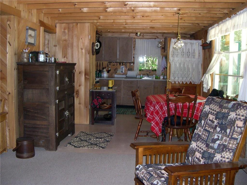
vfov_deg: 37.7
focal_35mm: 38
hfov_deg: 49.0
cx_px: 124
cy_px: 92
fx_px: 271
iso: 400
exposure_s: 1/60
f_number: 2.8
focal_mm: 8
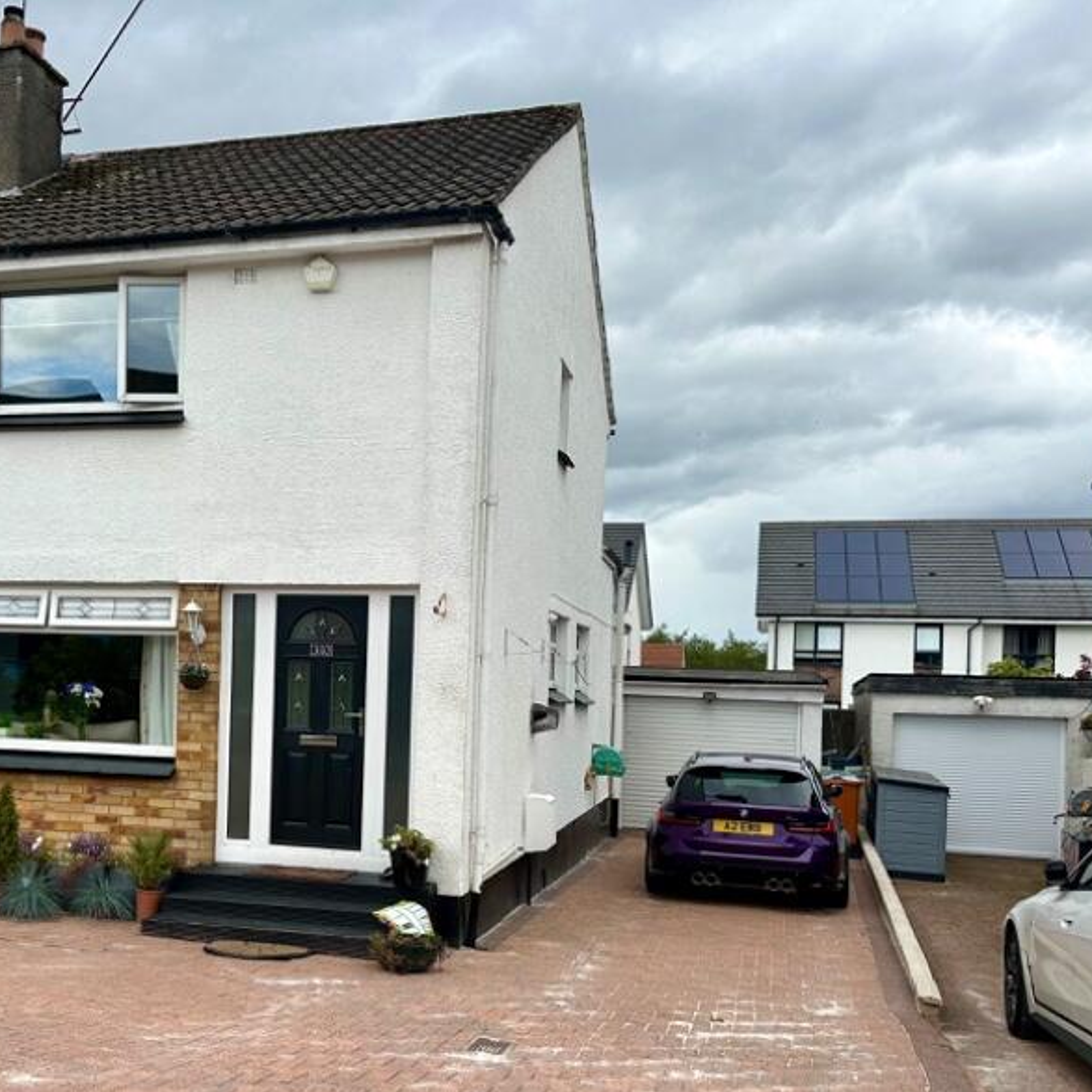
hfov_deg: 44.1
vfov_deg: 44.6
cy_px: 683
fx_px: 1321
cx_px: 337
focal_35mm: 37
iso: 80
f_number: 1.78
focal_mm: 6.86
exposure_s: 1/2110
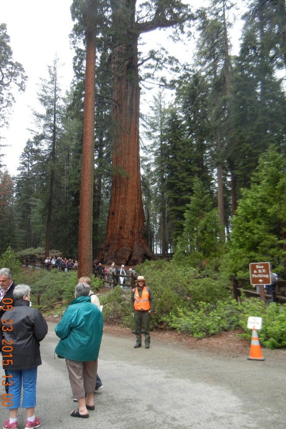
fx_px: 381
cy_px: 213
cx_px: 138
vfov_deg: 58.7
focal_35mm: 32
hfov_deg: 41.1
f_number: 3.5
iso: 160
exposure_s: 1/322
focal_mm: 5.4
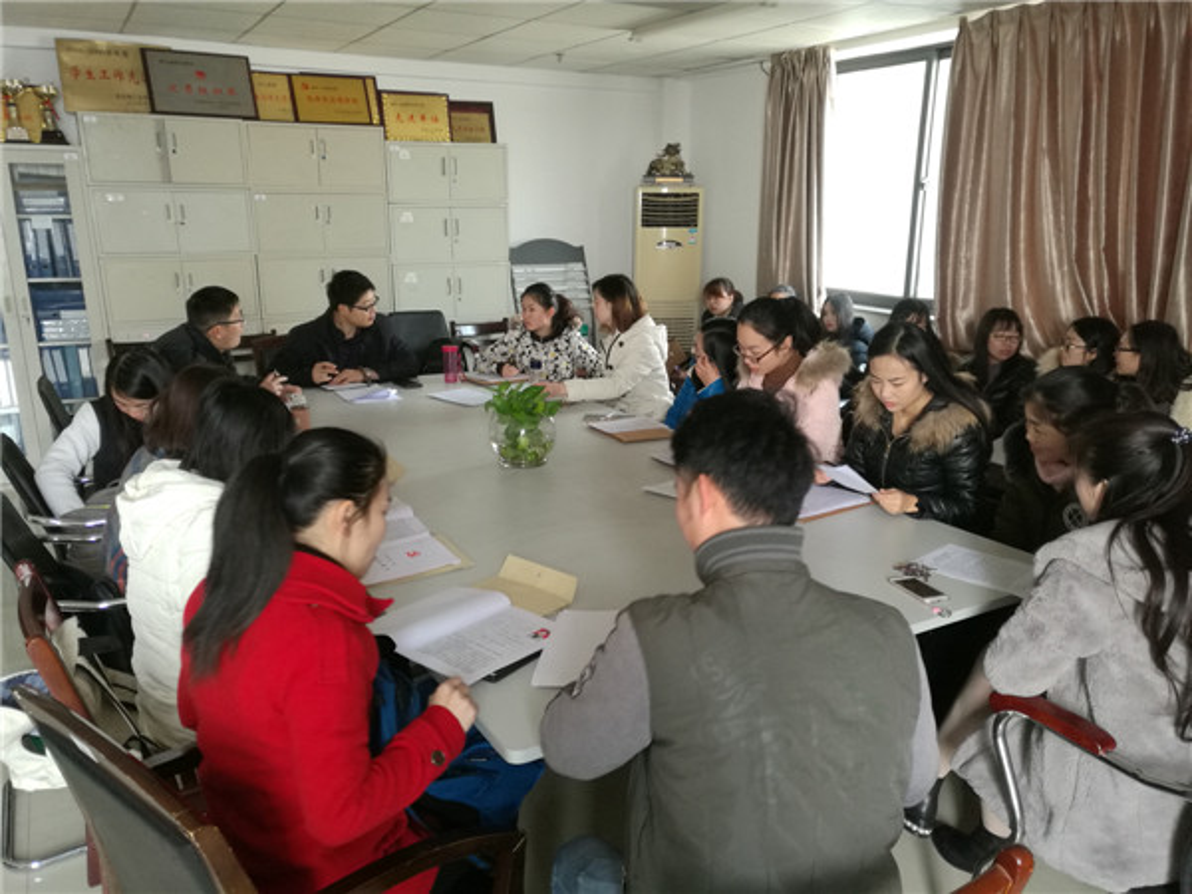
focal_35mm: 27
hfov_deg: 65.3
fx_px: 930
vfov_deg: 51.4
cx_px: 596
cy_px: 447
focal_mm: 4.04
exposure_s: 1/33.3
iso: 200
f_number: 2
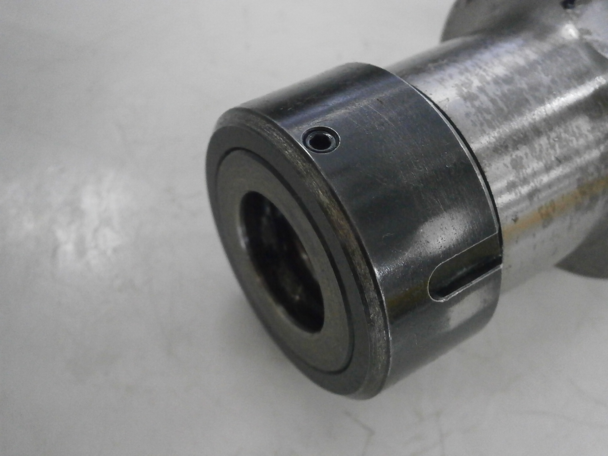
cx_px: 304
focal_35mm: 47
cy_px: 228
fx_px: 826
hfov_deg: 40.4
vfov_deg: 30.9
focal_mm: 8.3
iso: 800
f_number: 3.4
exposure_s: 1/160
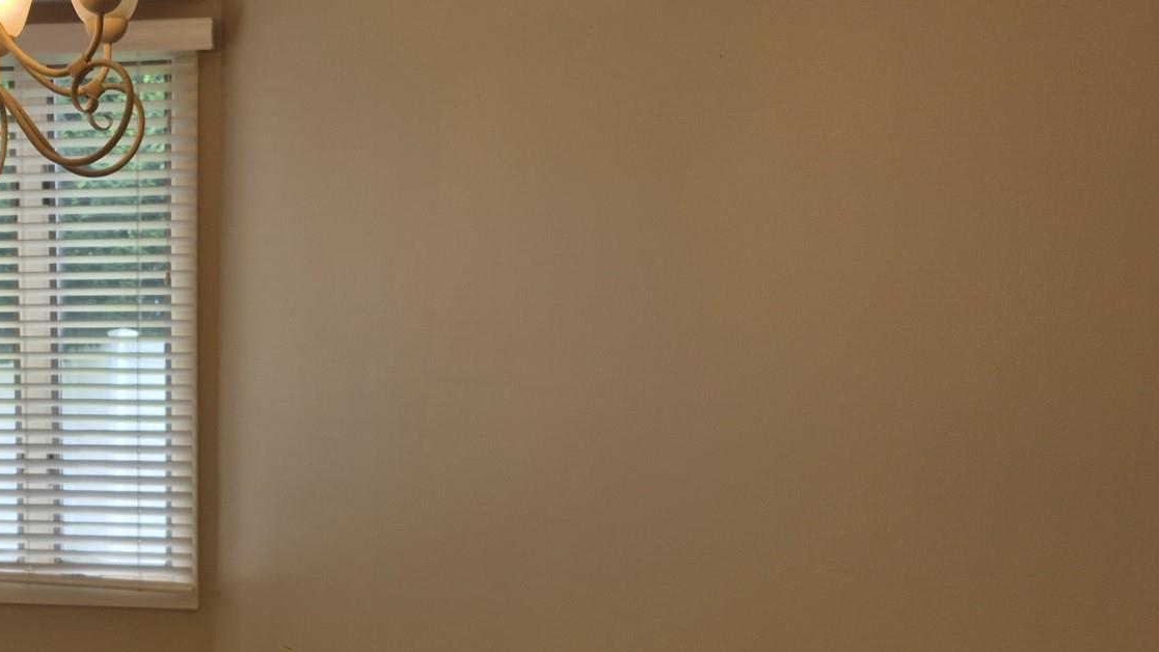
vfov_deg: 25.6
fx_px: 1414
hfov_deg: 41.0
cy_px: 498
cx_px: 105
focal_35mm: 46
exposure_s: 1/174
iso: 25
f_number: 1.8
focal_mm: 5.4
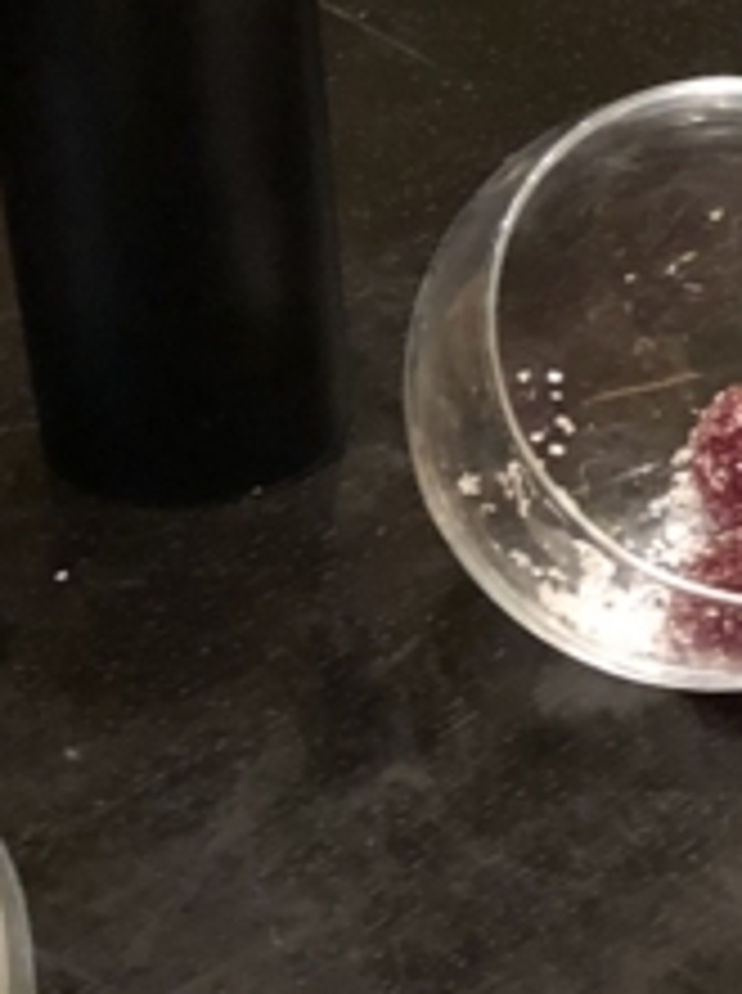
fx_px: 3726
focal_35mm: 130
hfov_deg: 10.4
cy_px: 315
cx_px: 1488
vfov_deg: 15.2
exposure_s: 1/6
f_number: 1.8
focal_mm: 4
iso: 100
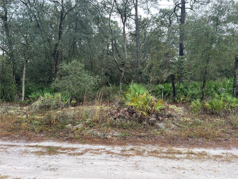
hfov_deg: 67.3
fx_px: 179
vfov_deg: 53.1
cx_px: 119
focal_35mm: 26
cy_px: 90
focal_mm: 5.7
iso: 50
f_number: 1.5
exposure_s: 1/228
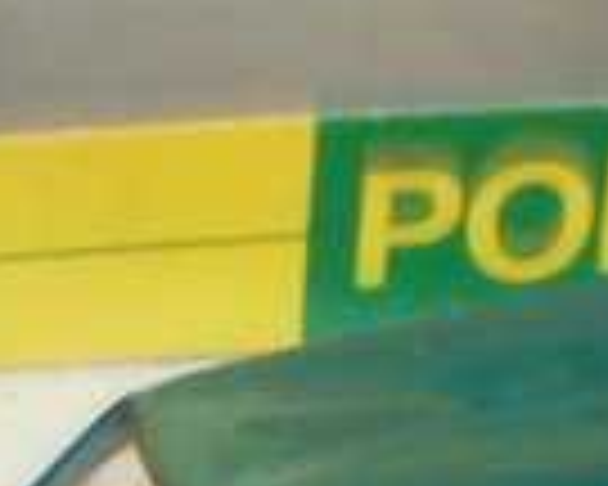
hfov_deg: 8.7
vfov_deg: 6.9
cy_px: 608
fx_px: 3995
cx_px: 306
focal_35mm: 222
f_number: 4
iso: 100
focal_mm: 4.4
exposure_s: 1/30
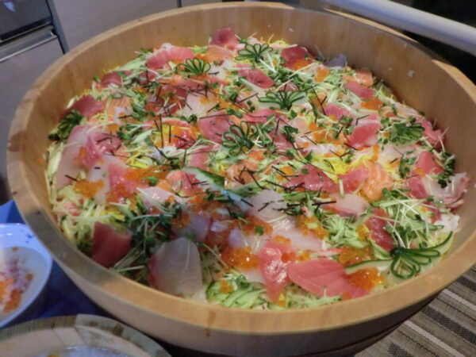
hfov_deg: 67.3
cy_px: 178
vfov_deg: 53.1
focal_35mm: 26
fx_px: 358
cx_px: 238
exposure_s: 1/60
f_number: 2.8
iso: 400
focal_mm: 4.7
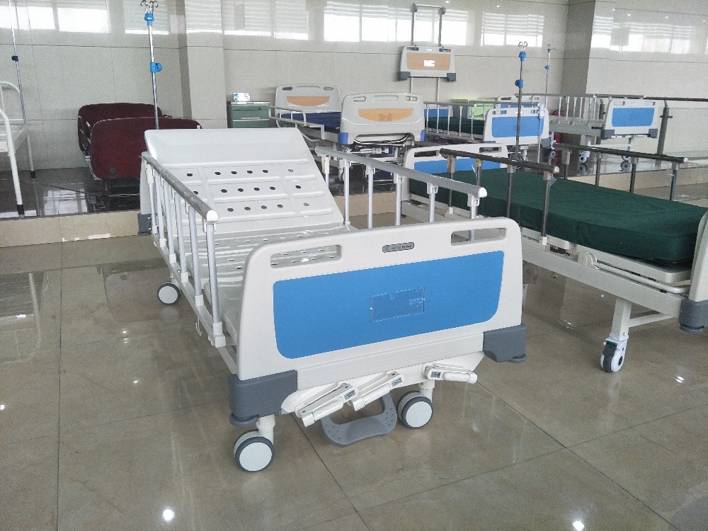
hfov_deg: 71.6
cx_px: 354
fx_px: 491
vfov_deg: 56.8
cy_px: 266
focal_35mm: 24
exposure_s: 1/33
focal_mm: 4.1
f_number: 1.7
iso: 331
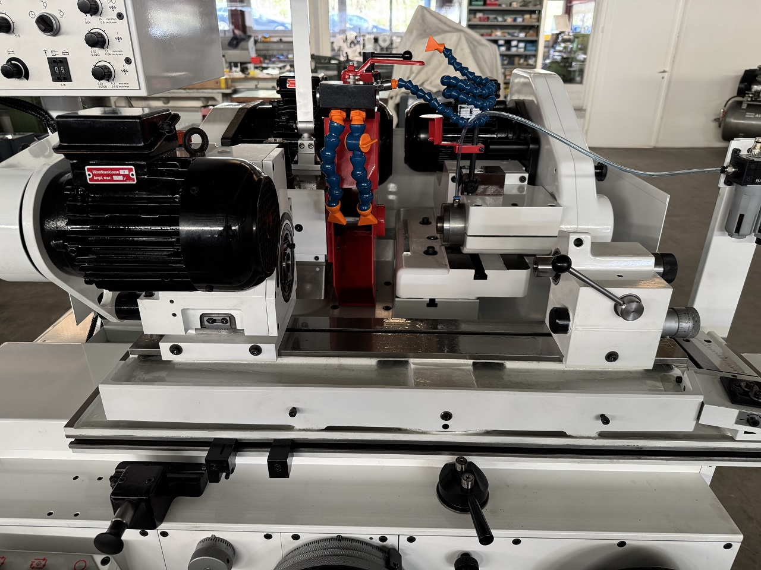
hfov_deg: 71.6
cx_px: 380
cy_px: 285
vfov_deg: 56.8
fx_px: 528
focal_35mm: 24
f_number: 1.78
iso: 160
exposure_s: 1/50
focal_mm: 6.76
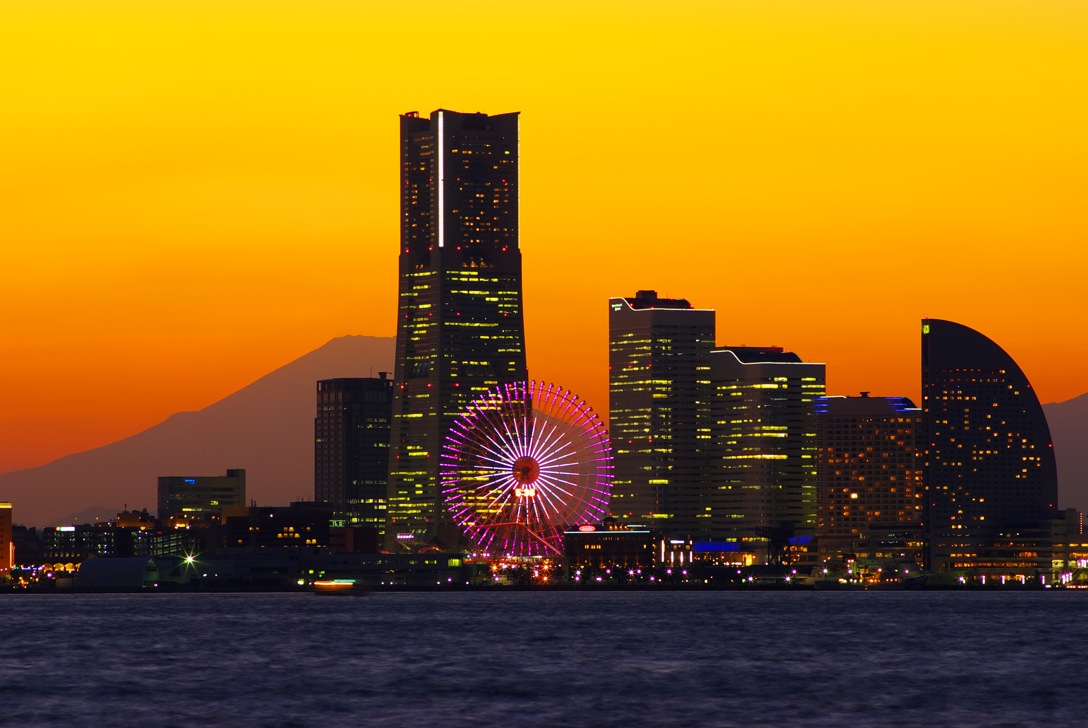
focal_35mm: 202
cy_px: 364
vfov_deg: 6.8
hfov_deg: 10.1
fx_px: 6127
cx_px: 544
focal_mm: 135
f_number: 8
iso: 100
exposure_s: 2
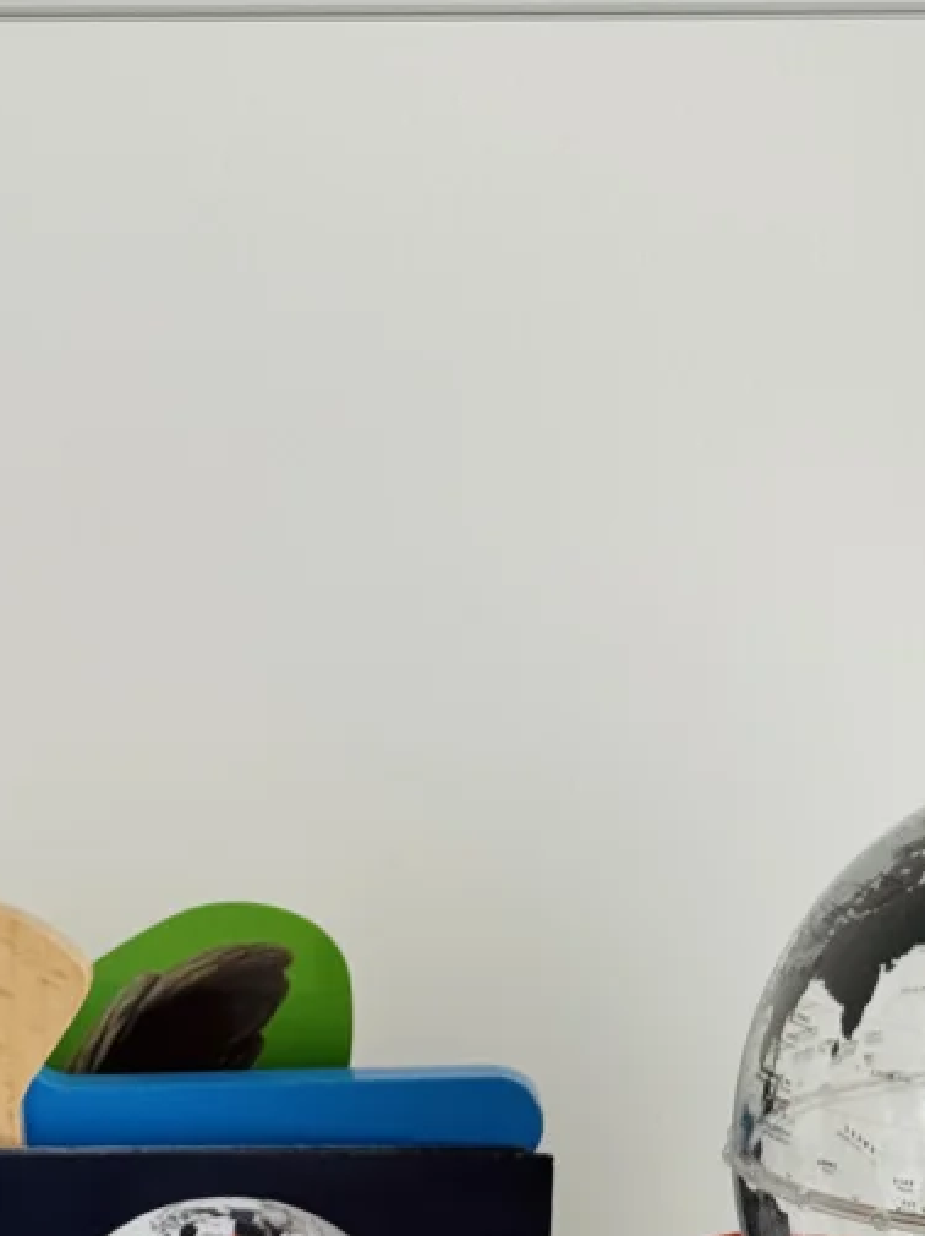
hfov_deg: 10.8
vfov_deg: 14.4
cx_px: 531
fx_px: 4887
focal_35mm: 137
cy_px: 389
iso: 50
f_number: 1.78
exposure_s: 1/141
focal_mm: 6.76
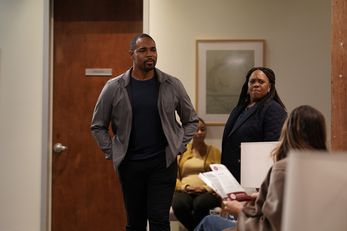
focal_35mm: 109
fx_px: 1051
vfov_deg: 12.6
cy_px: 116
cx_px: 174
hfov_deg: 18.8
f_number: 2.8
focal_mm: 109
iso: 2500
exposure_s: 1/200
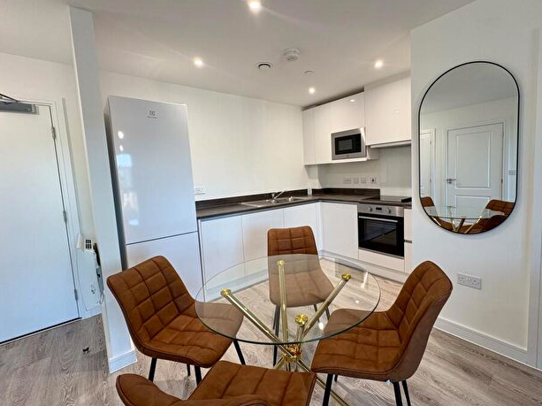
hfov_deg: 94.2
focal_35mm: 16
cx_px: 299
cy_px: 195
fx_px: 250
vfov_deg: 78.0
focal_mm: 2.22
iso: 125
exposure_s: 1/50
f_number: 2.2
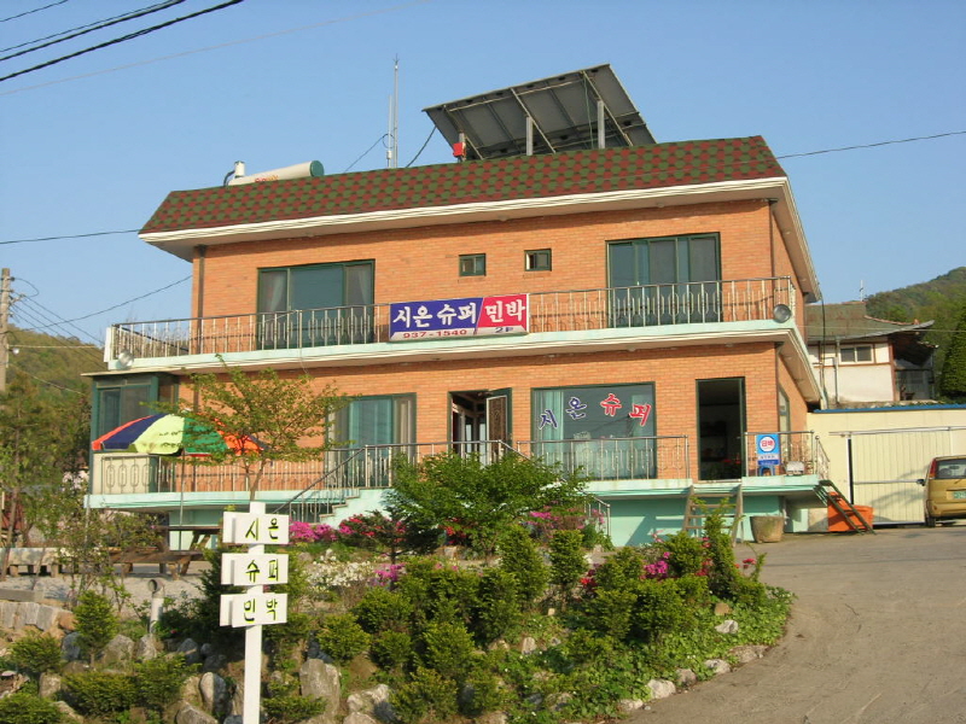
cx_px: 483
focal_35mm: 51
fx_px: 1423
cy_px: 362
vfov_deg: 28.6
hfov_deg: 37.5
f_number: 5.4
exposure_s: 1/285
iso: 64
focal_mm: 10.6
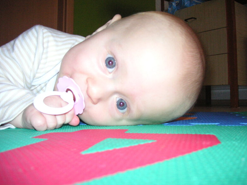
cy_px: 93
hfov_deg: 49.0
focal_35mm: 38
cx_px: 126
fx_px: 271
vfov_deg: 37.7
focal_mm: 6.1
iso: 160
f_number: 2.8
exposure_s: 1/45
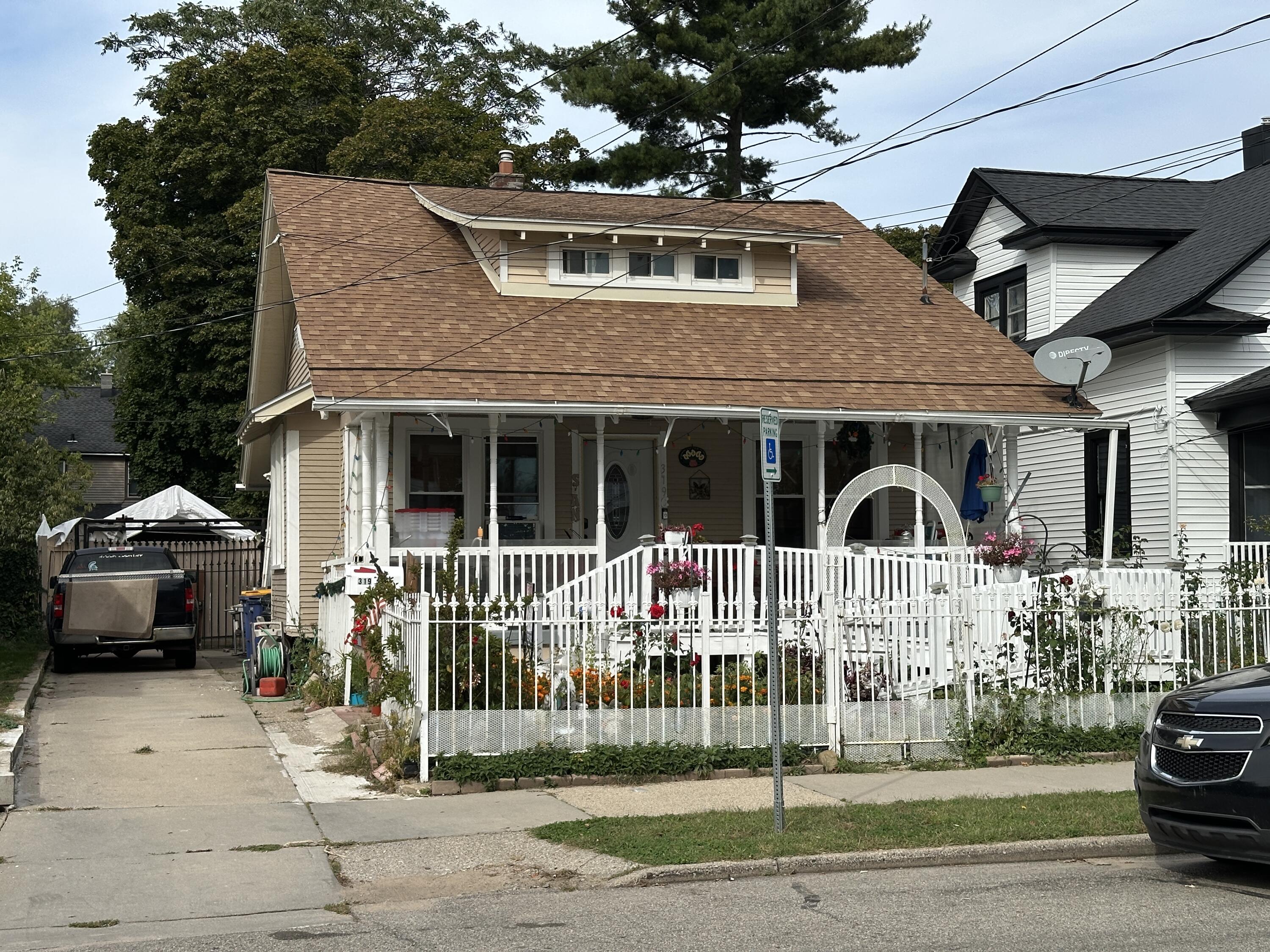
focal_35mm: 48
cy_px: 476
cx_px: 635
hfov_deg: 39.7
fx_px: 1761
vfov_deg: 30.3
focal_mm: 6.86
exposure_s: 1/3058
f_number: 1.78
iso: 64
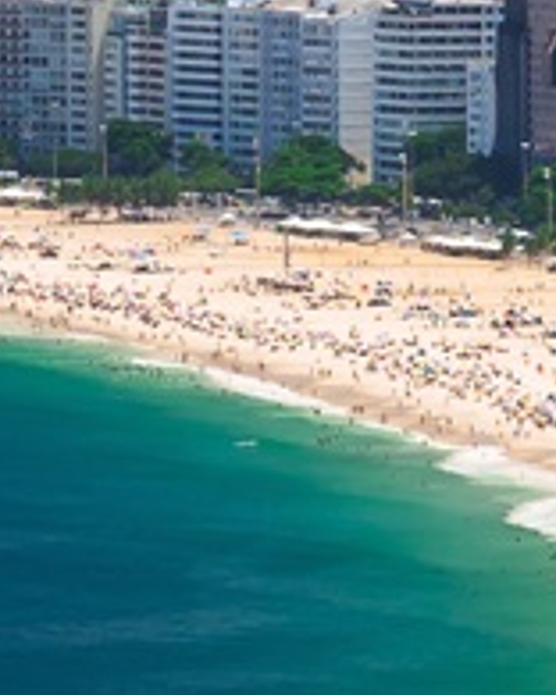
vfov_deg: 3.6
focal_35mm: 537
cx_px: 1422
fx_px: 11046
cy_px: 661
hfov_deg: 2.9
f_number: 11
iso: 100
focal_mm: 58
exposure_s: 1/80
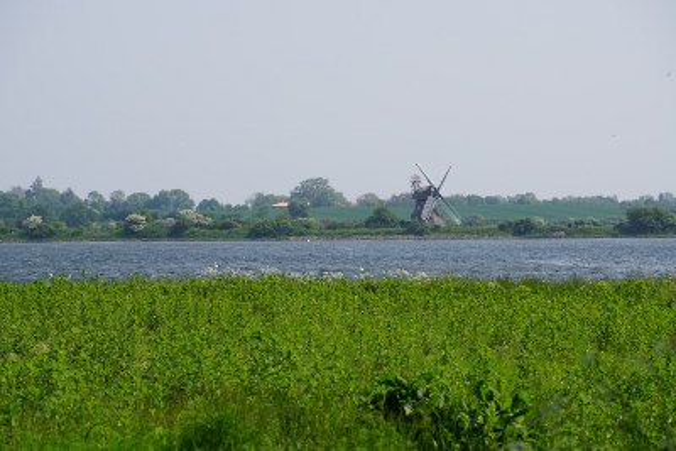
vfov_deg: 6.8
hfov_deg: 10.2
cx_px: 338
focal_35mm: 202
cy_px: 226
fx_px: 3804
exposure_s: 1/320
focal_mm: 135
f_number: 8
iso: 100
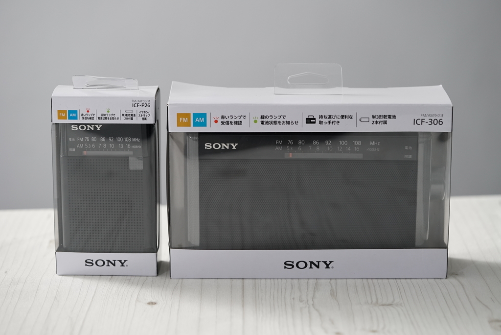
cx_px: 250
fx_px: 1253
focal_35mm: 90
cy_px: 168
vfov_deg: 15.2
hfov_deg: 22.6
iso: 800
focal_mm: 90
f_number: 4
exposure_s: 1/50
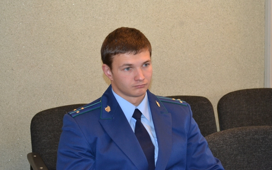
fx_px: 593
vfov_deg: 16.3
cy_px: 87
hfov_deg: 25.8
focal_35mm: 80
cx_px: 136
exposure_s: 1/60
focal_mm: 52
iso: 1600
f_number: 5.6
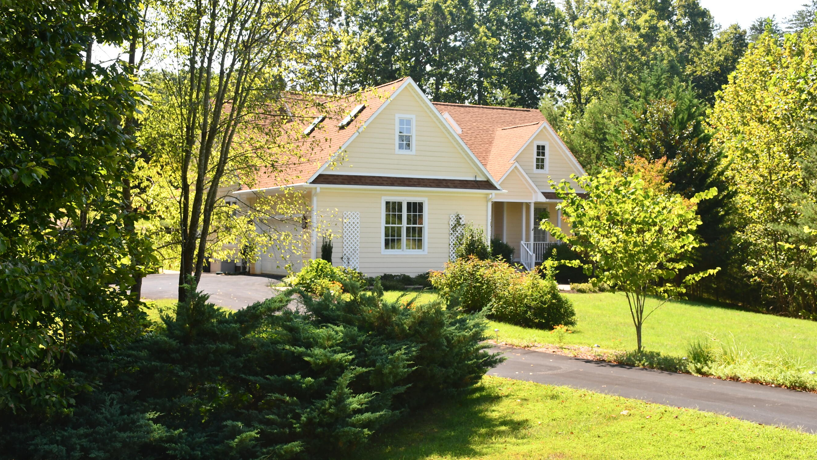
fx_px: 1018
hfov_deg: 43.7
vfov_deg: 25.4
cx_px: 417
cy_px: 232
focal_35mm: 47
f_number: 7.1
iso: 500
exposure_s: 1/200
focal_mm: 27
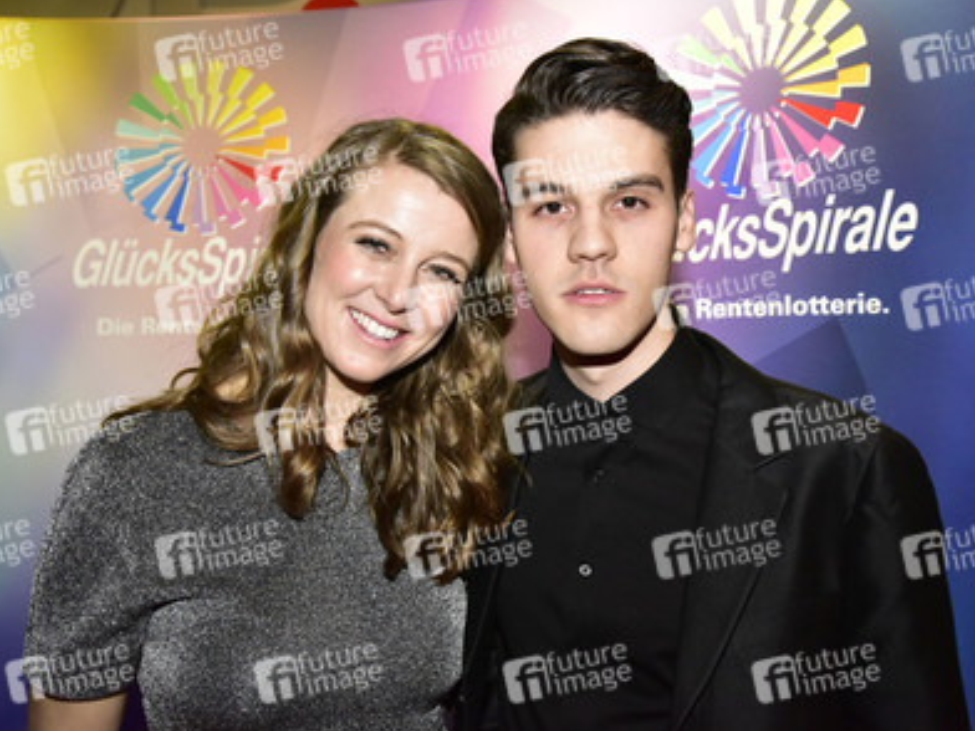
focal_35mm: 42
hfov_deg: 44.8
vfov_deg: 34.3
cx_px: 501
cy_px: 363
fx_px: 1183
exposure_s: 1/200
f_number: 8
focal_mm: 38
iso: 8000
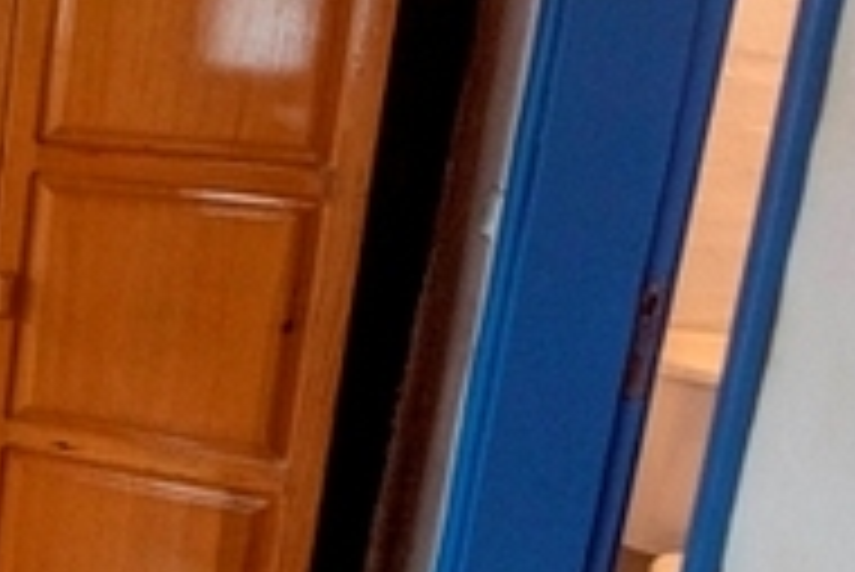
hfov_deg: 22.5
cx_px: -668
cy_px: 122
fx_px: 1260
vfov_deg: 25.2
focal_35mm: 53
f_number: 2.8
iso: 1250
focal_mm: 14
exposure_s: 1/250
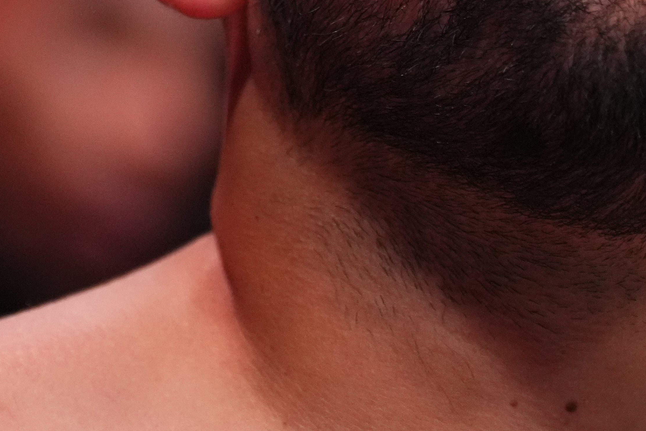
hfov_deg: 3.7
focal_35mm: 551
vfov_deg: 2.5
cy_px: -164
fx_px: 9887
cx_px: 639
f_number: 2.8
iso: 3200
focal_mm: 141
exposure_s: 1/1600
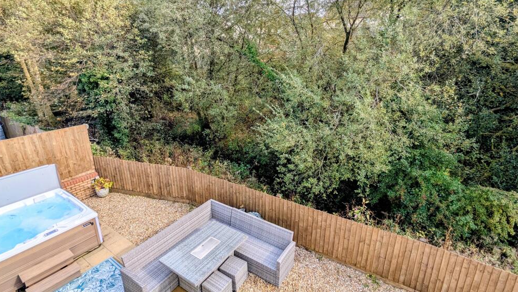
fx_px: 247
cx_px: 261
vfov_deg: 61.0
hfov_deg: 92.7
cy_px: 134
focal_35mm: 18
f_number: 2.2
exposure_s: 1/650
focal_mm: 2.35
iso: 46
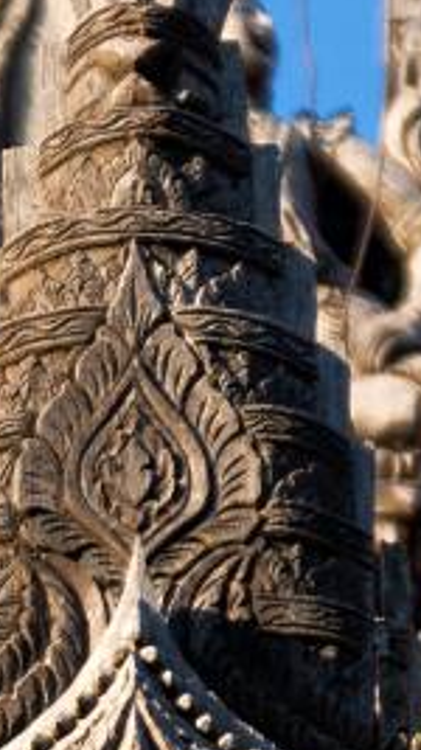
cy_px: 607
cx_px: 317
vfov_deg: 1.0
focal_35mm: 2262
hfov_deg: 0.5
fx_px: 44934
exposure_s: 1/320
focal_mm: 300
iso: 125
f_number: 5.6
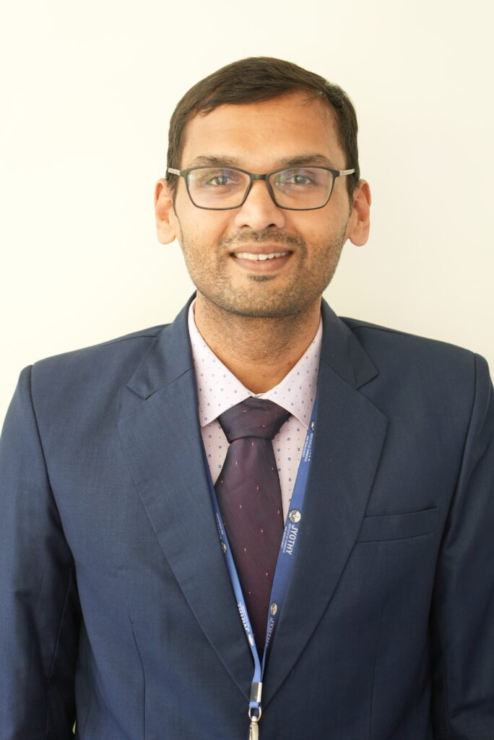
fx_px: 2097
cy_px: 370
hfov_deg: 13.4
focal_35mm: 102
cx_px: 247
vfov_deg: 20.0
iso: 1250
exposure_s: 1/80
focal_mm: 102
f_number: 4
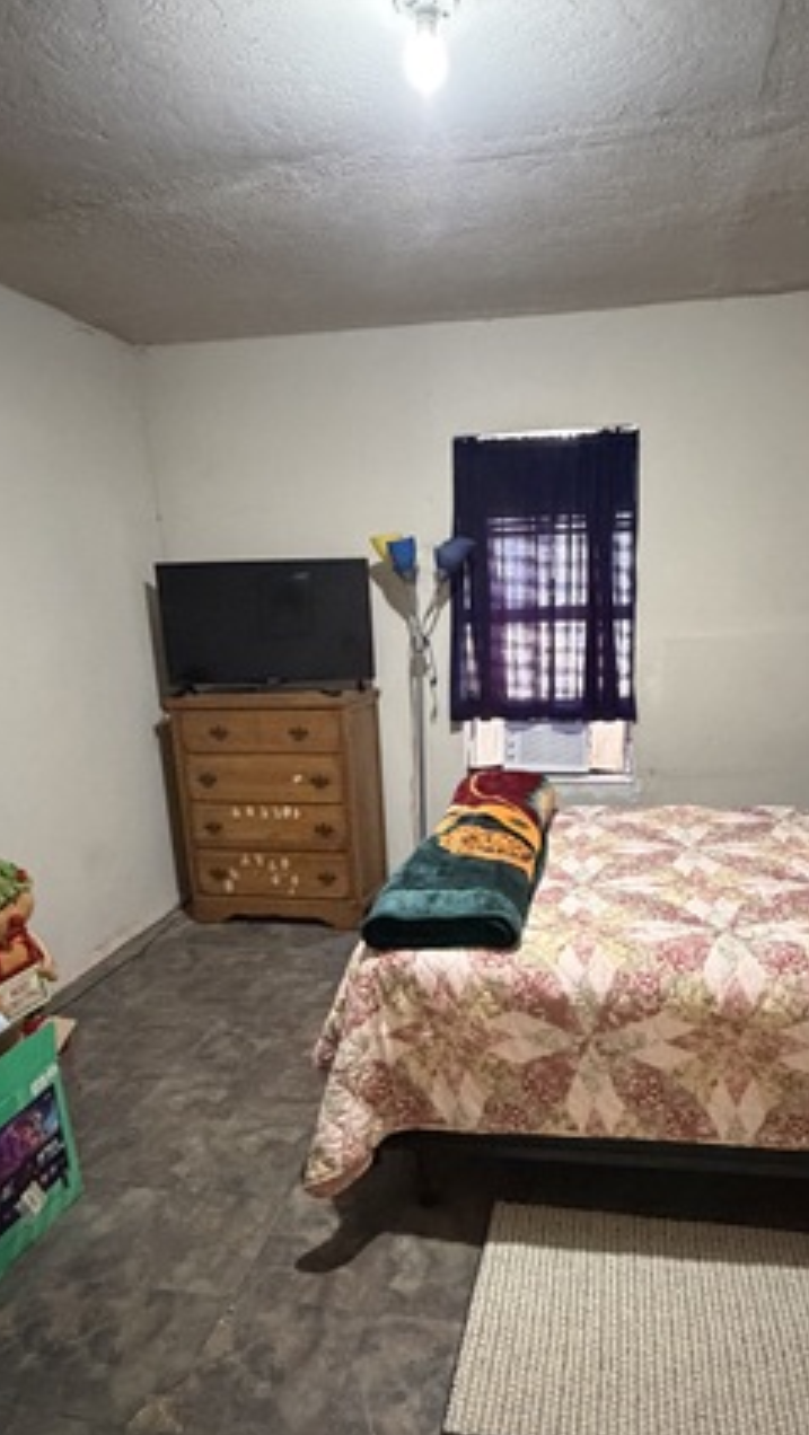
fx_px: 876
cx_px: 487
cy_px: 853
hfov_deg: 49.3
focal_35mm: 23
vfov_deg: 77.9
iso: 1000
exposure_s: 1/40
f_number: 2.2
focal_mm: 2.22
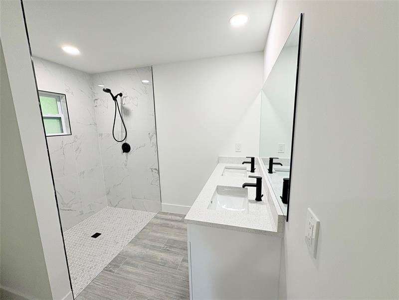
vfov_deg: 85.7
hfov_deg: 102.1
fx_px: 161
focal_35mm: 14
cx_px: 200
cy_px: 150
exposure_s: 1/120
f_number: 2.2
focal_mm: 2.22
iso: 160
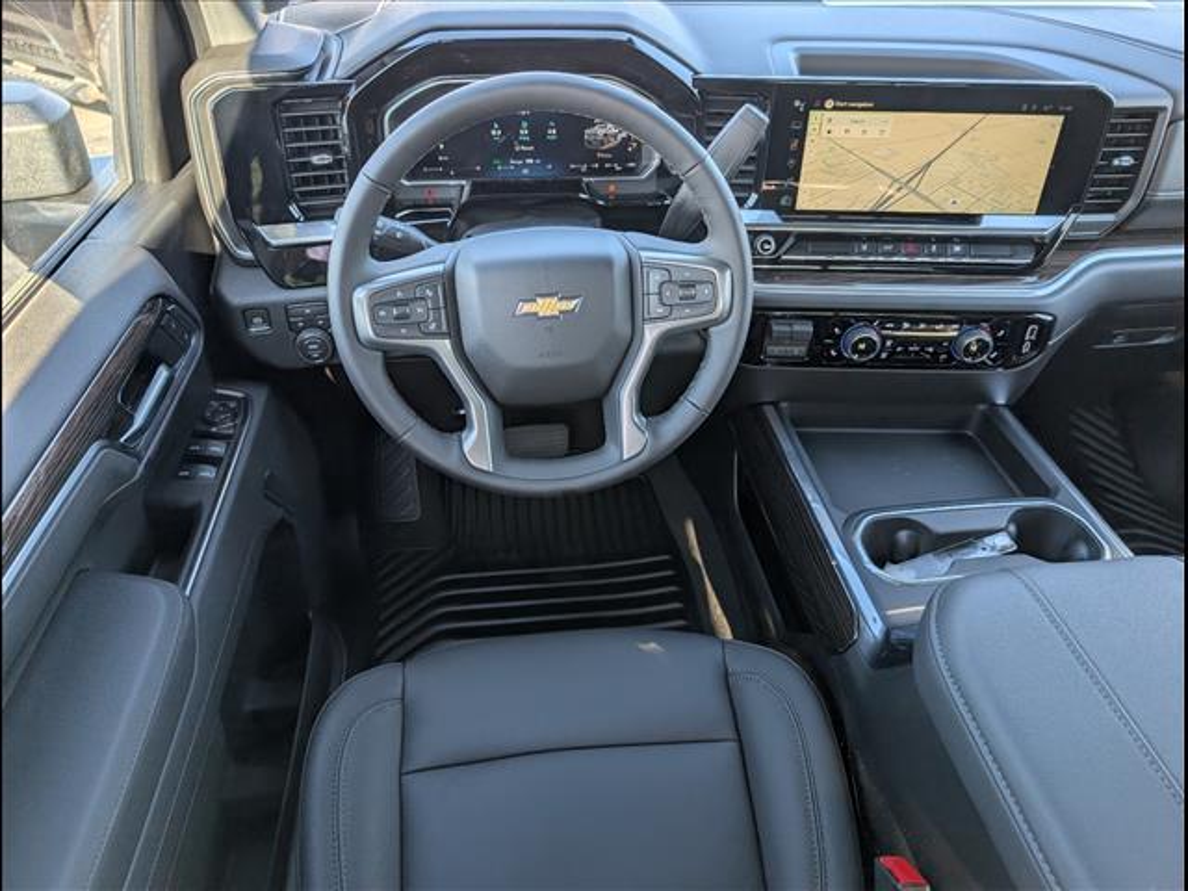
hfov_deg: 71.6
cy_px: 446
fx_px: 824
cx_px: 594
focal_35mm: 24
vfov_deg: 56.8
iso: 20
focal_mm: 6.9
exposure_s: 1/333
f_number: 1.68
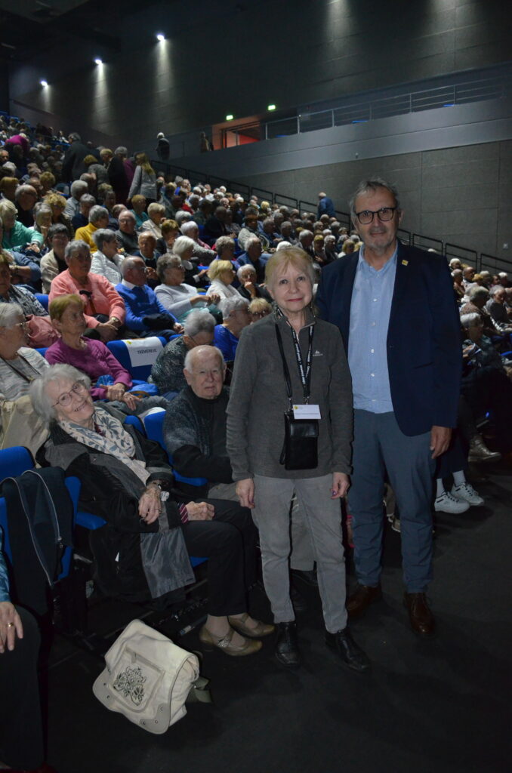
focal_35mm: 27
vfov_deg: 67.5
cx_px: 256
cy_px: 386
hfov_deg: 47.7
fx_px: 579
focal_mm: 18
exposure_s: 1/60
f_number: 3.5
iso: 3200
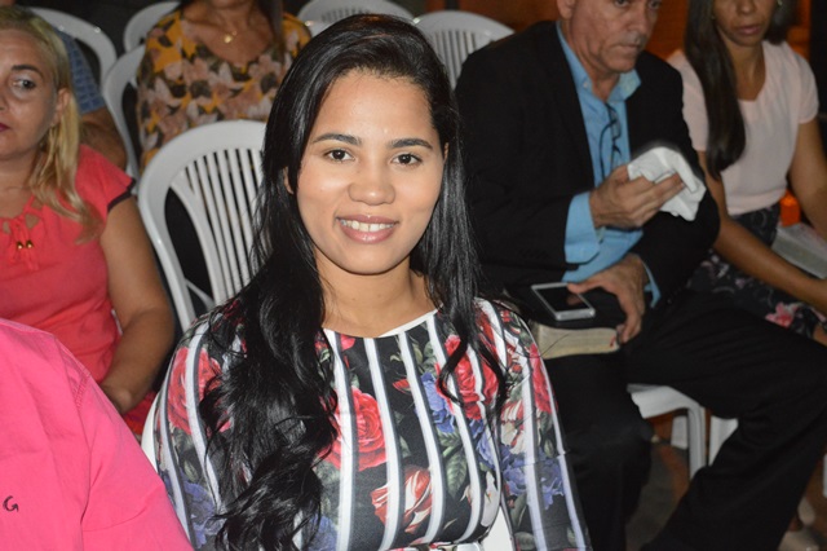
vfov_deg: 22.6
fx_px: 1378
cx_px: 414
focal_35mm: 60
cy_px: 276
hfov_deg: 33.4
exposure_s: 1/60
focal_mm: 40
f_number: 5
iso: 3200
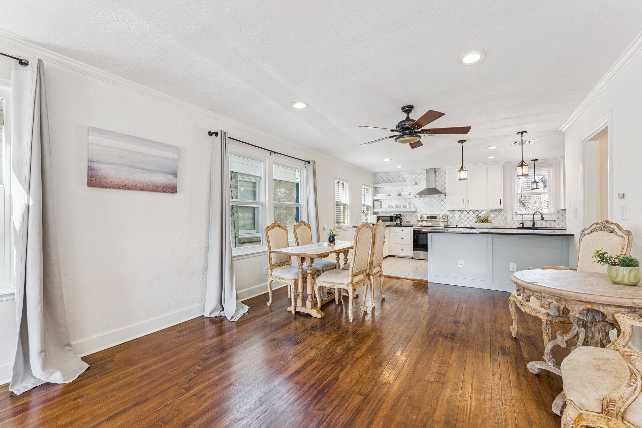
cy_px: 214
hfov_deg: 99.7
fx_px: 271
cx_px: 321
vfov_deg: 76.6
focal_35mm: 15
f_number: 10
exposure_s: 1/20
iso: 200
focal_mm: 15.2
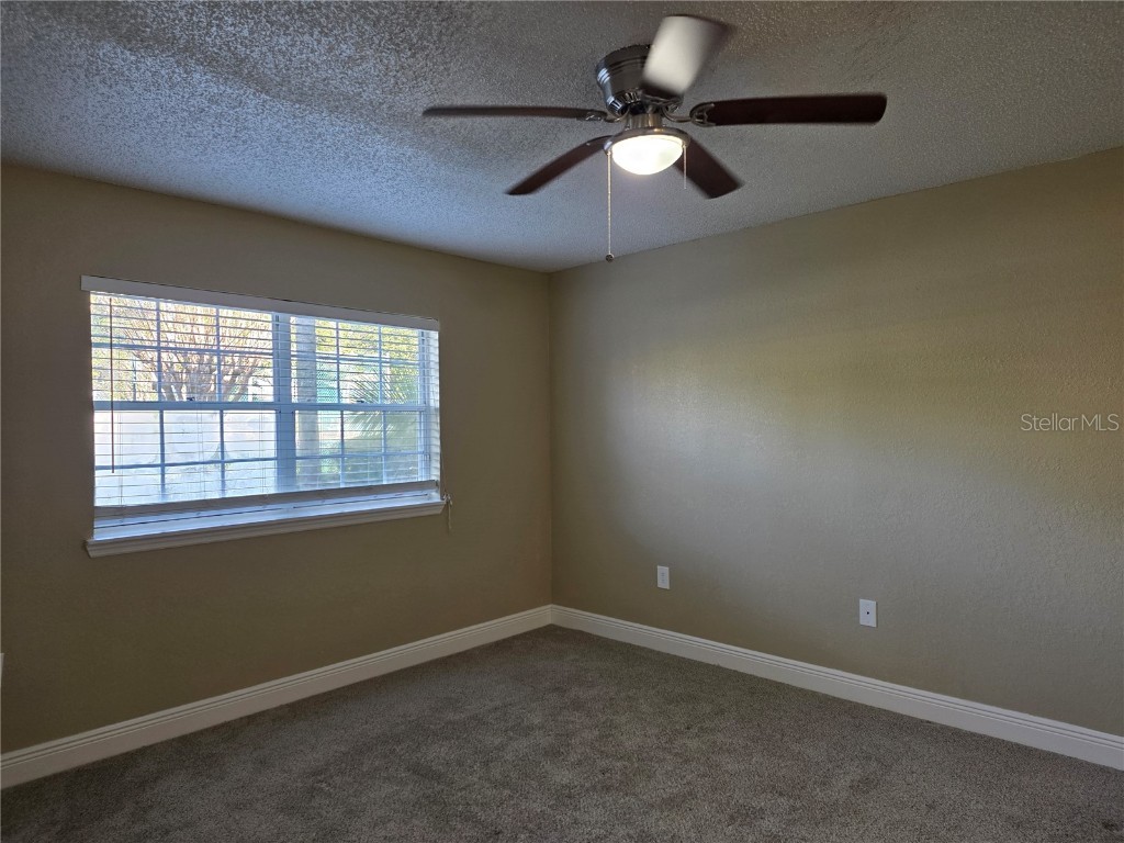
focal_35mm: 23
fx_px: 747
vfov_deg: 58.9
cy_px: 422
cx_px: 562
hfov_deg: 73.9
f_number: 1.7
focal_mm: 6.3
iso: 250
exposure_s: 1/120
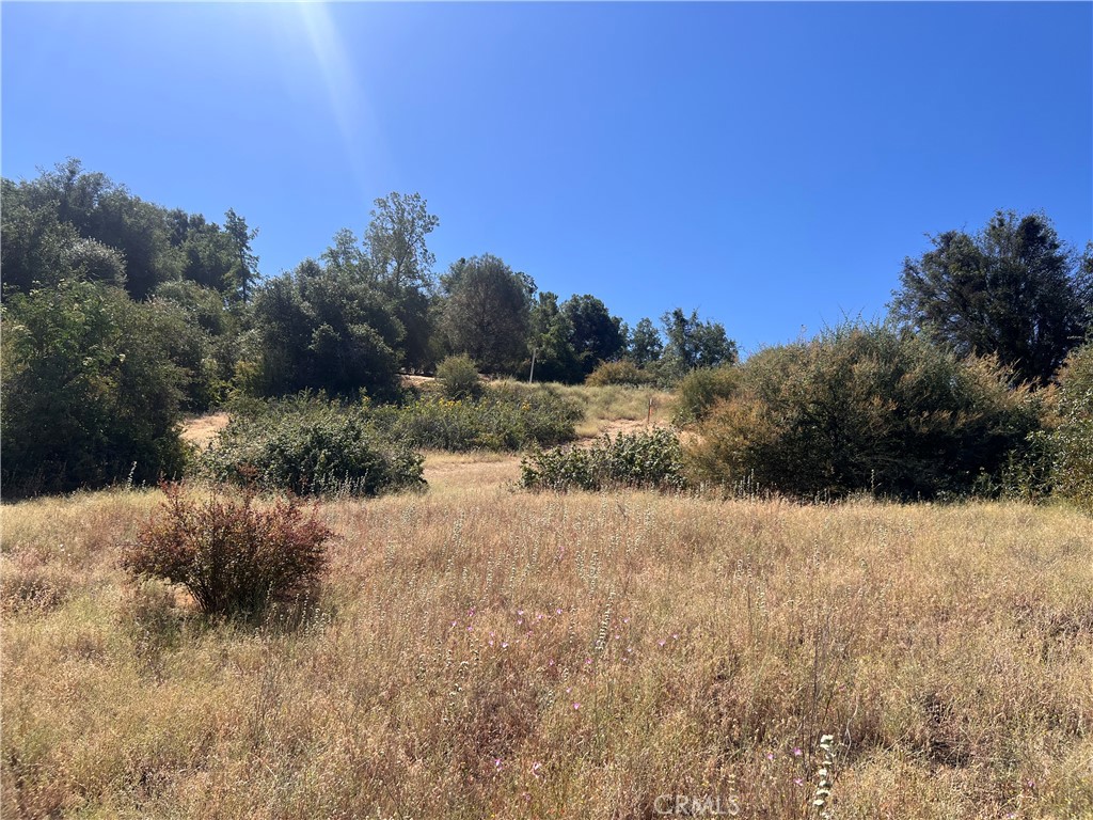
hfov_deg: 67.3
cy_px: 410
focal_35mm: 26
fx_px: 821
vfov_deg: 53.1
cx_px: 546
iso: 50
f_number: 1.5
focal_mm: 5.7
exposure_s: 1/4630
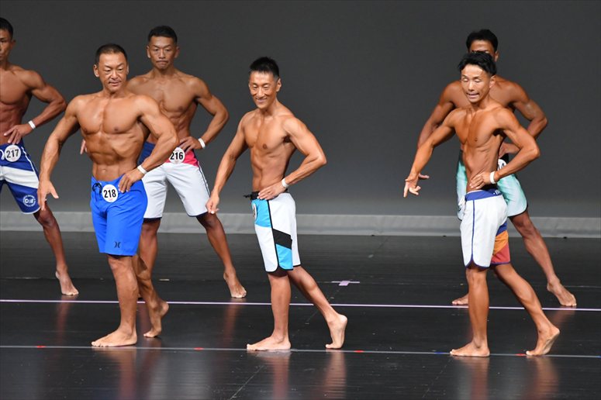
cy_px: 200
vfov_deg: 4.6
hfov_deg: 6.9
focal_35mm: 300
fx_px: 5006
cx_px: 300
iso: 4000
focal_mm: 200
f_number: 5.6
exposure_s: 1/400
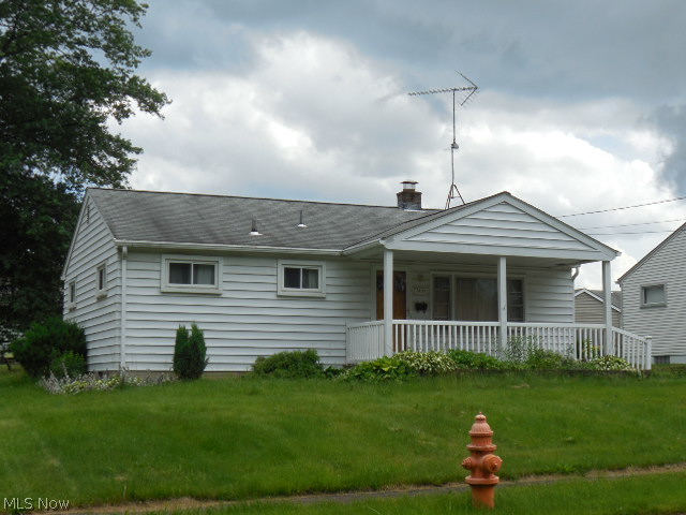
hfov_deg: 34.3
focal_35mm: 56
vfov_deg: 26.1
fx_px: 1110
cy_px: 258
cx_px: 343
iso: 125
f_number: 5.2
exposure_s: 1/640
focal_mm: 10
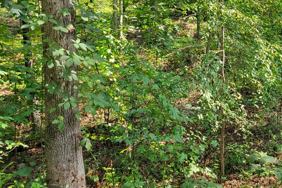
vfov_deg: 29.7
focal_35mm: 45
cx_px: 232
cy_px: 64
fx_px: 352
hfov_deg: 41.4
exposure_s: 1/133
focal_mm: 5.4
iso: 40
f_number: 1.8
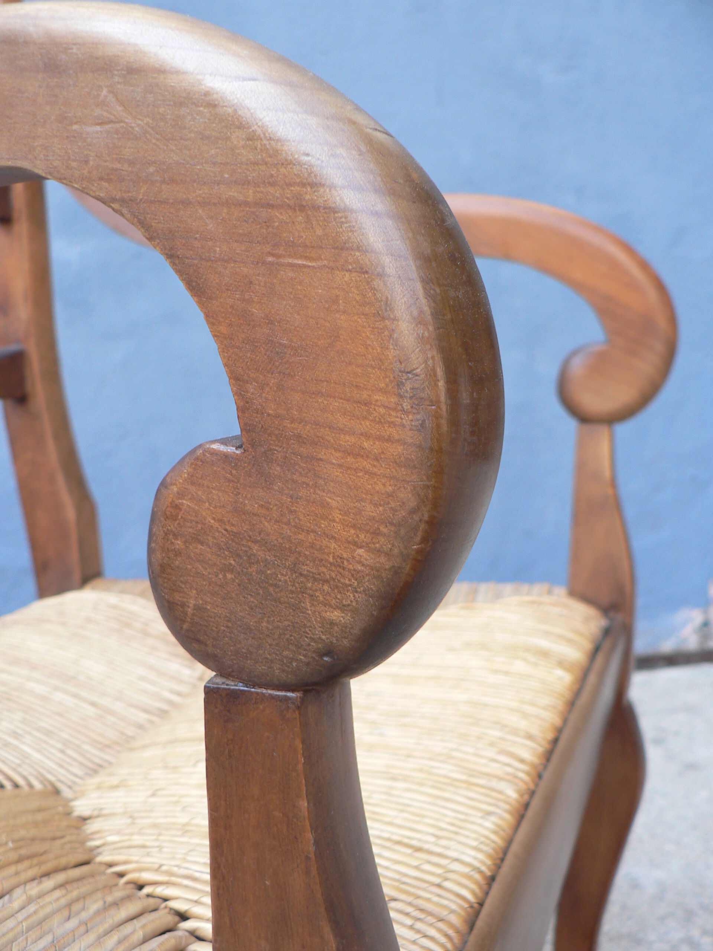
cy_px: 476
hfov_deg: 39.7
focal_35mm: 36
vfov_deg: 51.4
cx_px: 356
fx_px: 989
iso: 80
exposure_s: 1/50
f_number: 2.8
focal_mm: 6
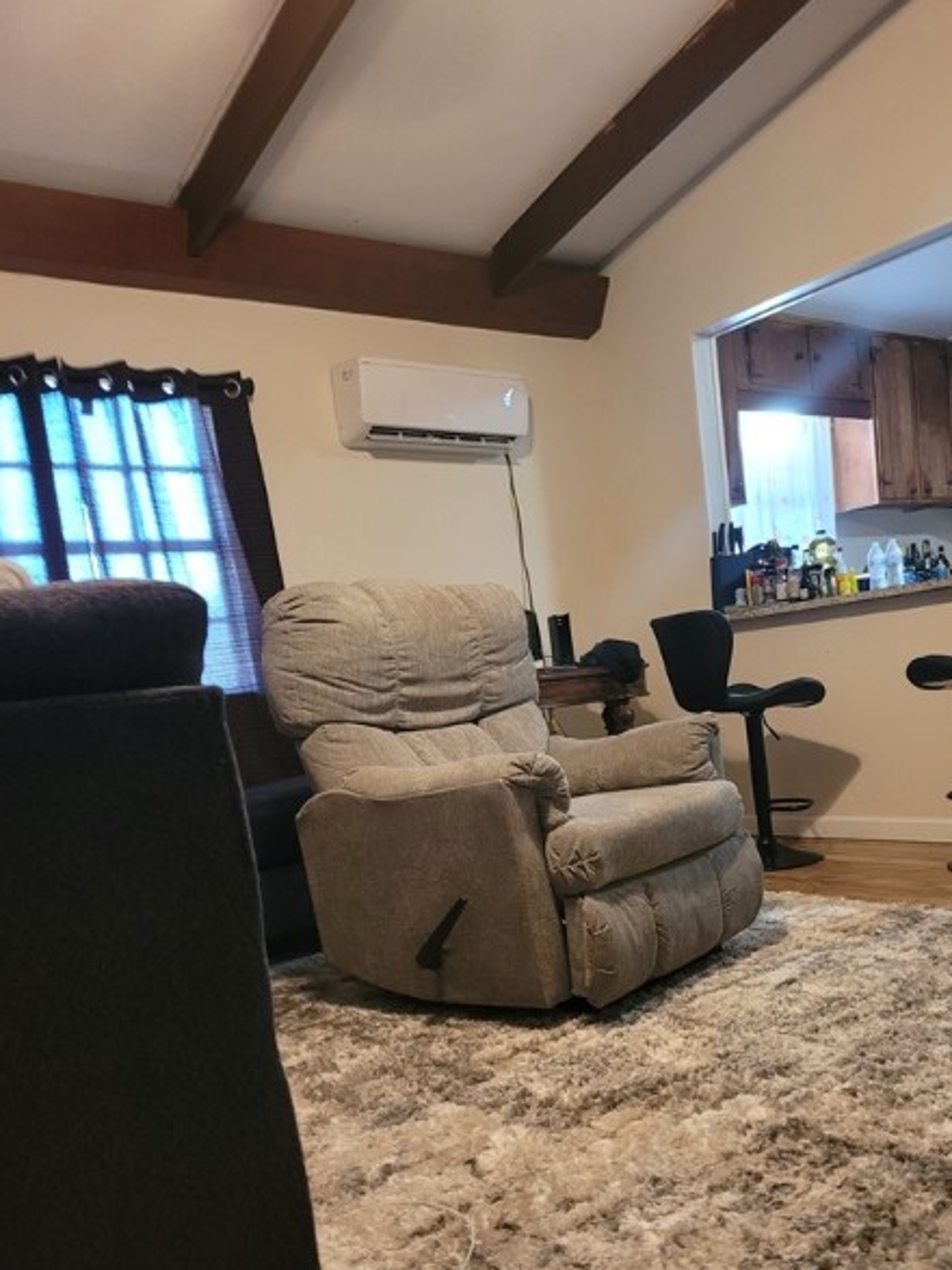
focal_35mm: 34
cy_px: 809
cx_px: 604
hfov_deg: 41.4
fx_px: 1247
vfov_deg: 53.3
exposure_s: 1/40
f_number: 1.8
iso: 400
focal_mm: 5
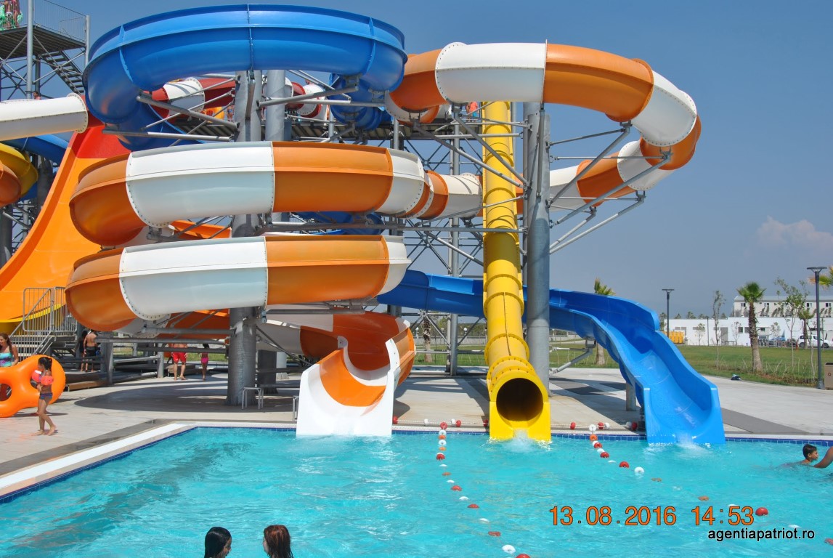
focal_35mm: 40
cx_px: 416
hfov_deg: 47.9
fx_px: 938
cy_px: 279
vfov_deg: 33.1
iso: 100
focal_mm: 27
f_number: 10
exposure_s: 1/400
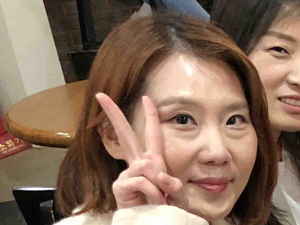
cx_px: 574
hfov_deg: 14.1
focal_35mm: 121
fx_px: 1049
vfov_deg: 11.7
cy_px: 344
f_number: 1.8
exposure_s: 1/15
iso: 64
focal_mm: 4
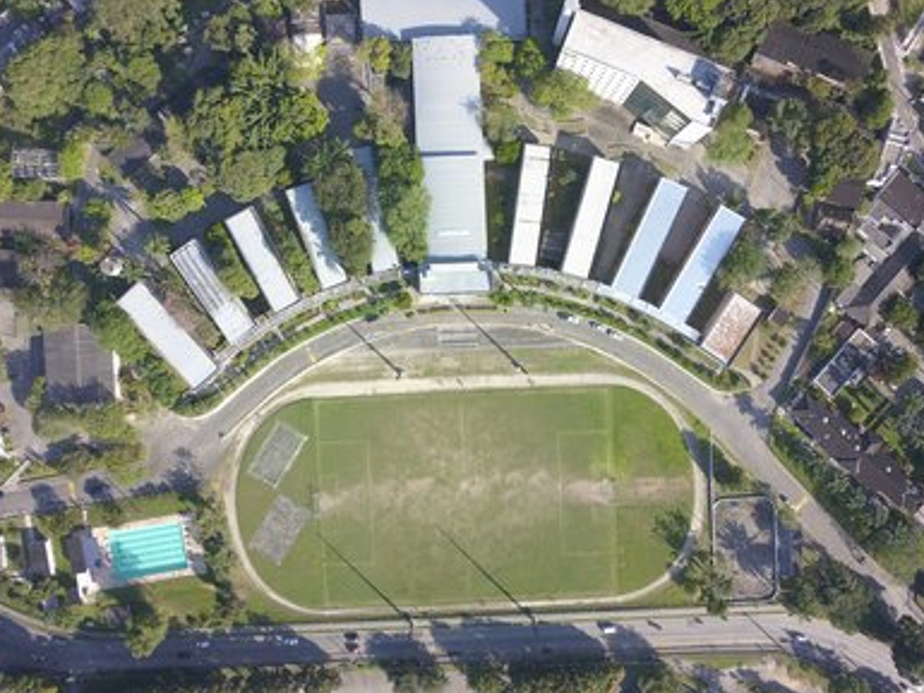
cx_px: 454
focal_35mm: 27
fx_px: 721
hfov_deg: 65.3
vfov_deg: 51.4
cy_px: 352
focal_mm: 4.73
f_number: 2.2
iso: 100
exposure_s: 1/547
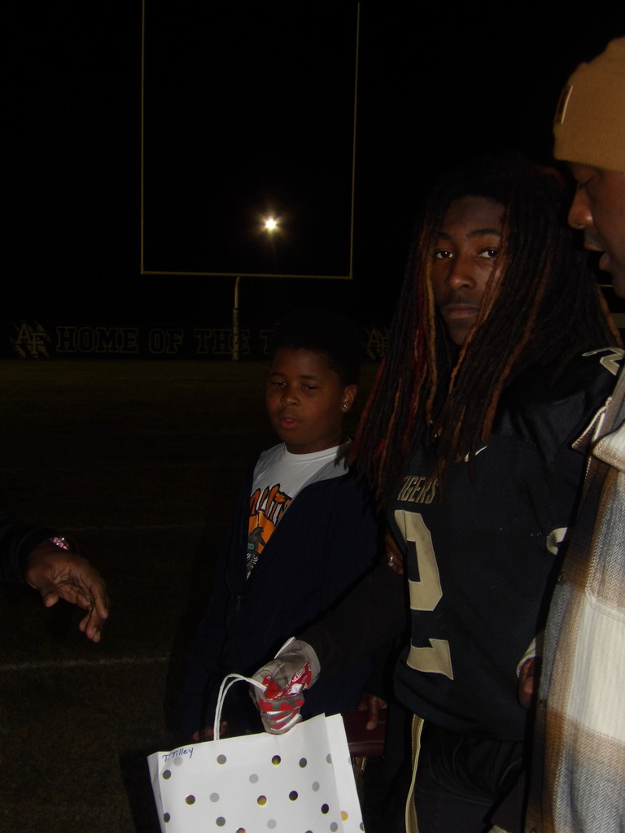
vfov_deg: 27.0
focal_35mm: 72
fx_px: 1733
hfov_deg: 20.4
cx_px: 312
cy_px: 416
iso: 200
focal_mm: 13
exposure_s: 1/100
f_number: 3.6
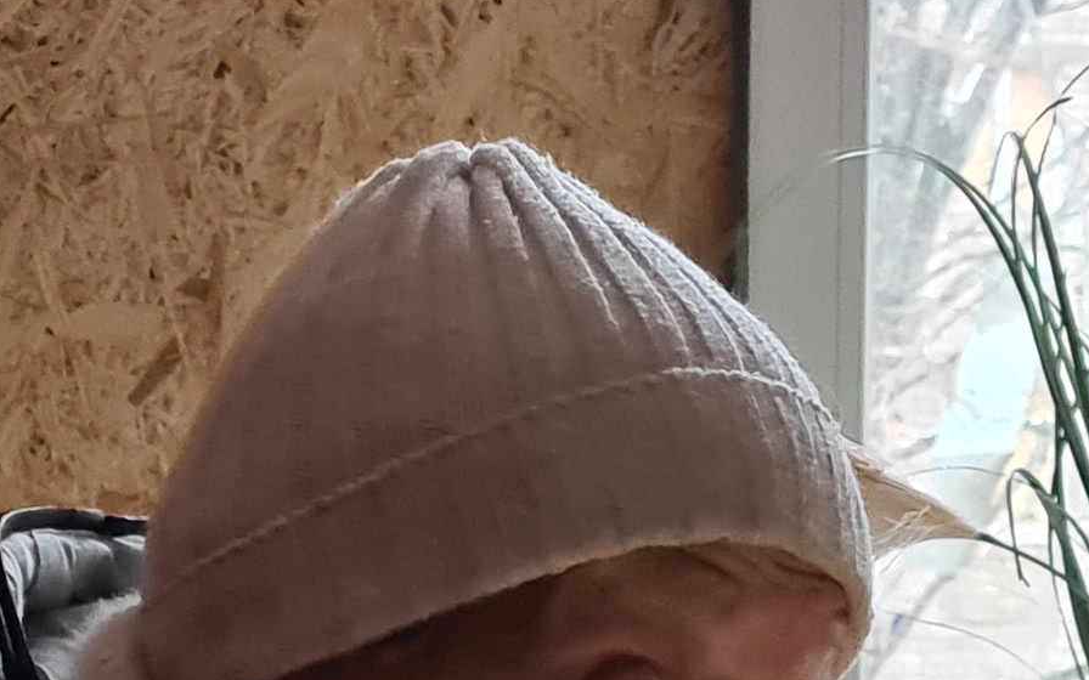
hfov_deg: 16.8
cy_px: 410
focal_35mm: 124
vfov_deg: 10.6
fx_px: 3680
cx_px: 614
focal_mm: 5.4
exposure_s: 1/50
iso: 800
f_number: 1.8
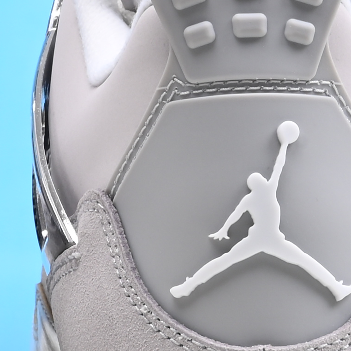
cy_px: -199
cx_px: -36
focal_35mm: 289
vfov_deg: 6.0
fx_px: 3315
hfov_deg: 6.0
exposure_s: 1/2
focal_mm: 43
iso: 100
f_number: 16
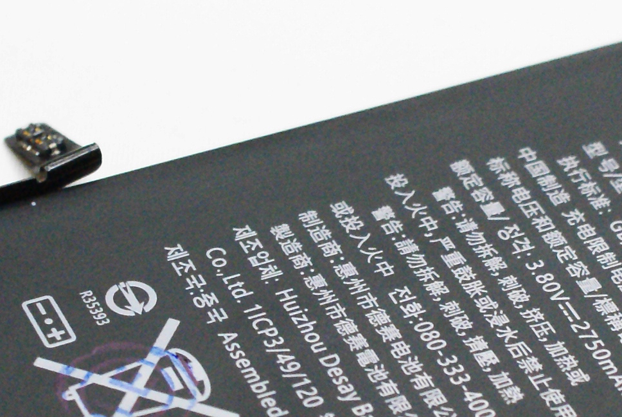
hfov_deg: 10.1
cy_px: 320
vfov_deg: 6.7
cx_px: 376
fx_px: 3528
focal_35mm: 204
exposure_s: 1/320
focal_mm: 35
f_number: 5.6
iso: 1600
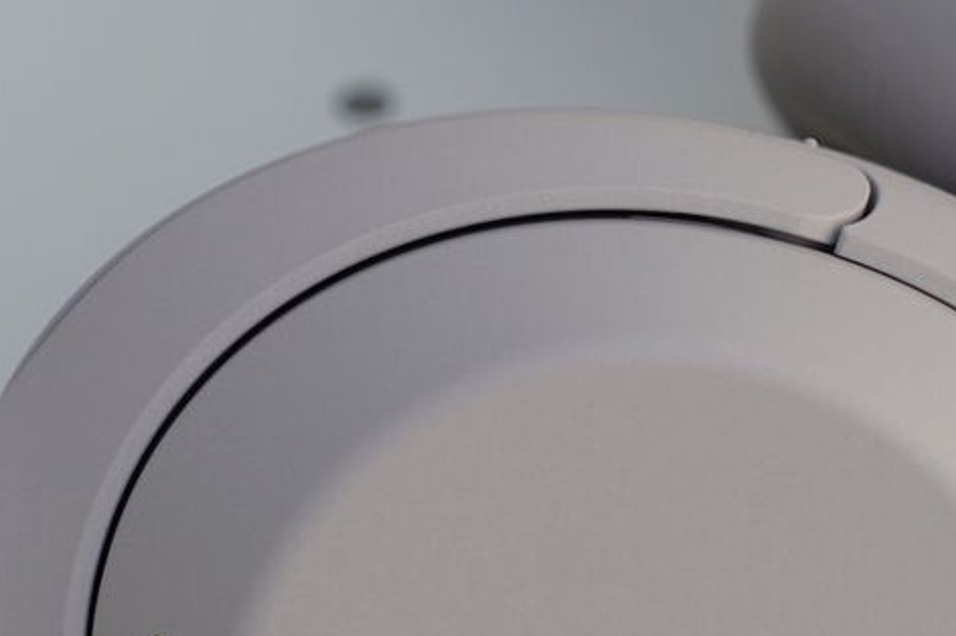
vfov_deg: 4.8
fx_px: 7563
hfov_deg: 7.2
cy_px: 435
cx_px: 245
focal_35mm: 285
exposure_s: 1/160
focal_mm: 70
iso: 125
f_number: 5
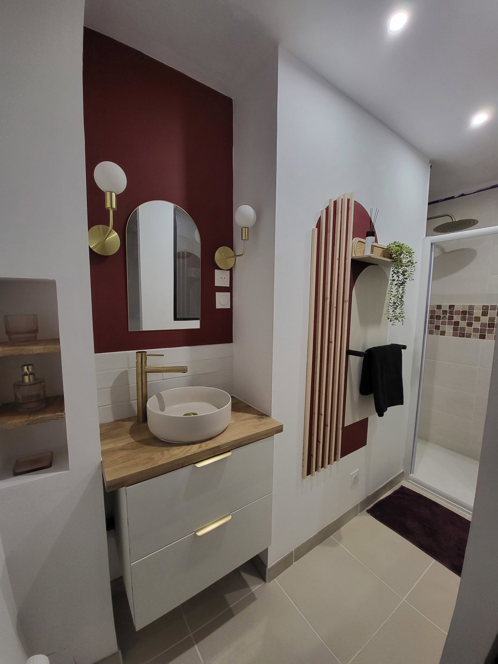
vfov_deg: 106.2
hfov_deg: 89.9
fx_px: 249
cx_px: 249
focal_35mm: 13
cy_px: 332
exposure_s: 1/50
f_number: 2.2
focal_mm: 1.74
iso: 320
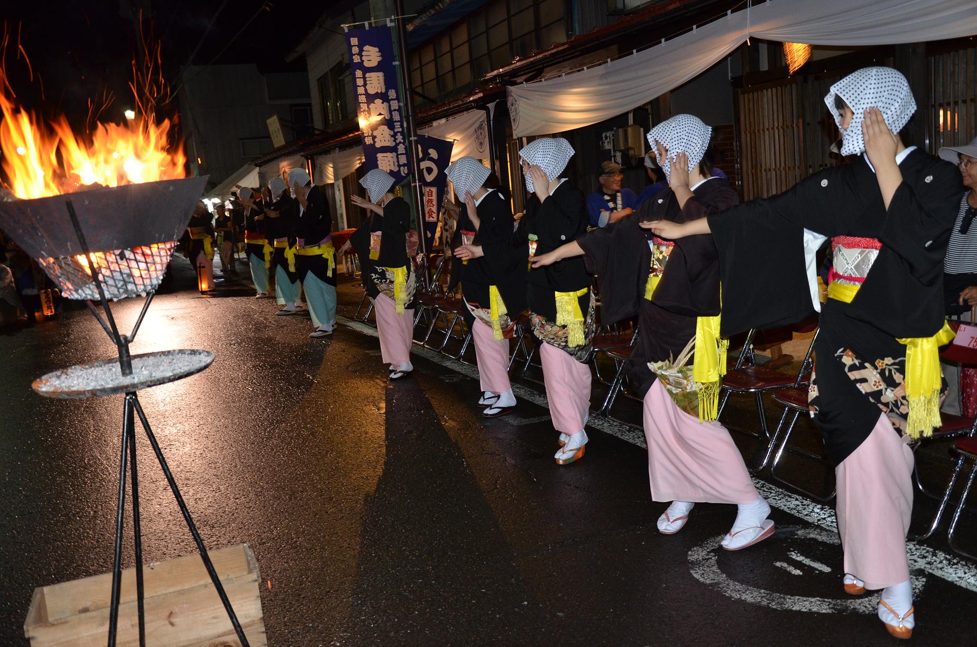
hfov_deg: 53.2
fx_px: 975
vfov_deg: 36.7
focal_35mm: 36
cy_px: 324
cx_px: 488
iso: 1000
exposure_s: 1/20
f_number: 3.8
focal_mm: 24
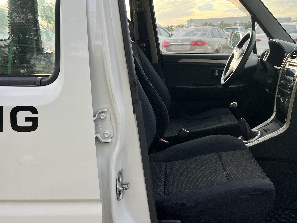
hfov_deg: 50.9
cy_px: 74
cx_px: 182
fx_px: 309
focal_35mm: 36
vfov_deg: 39.2
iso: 50
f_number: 1.5
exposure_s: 1/561
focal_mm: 5.7
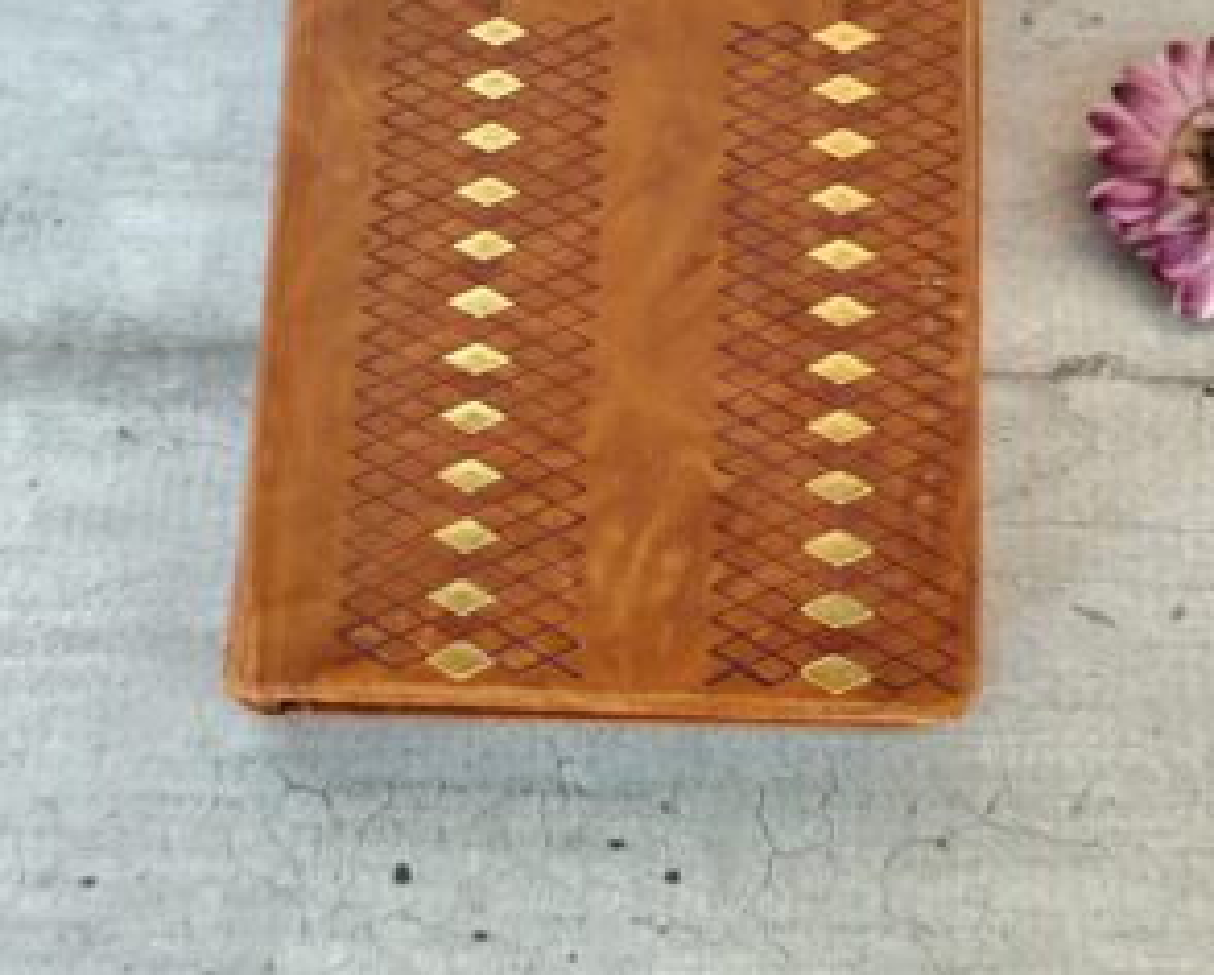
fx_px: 2195
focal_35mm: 61
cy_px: 186
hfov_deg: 30.9
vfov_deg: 24.6
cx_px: 611
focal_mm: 6.19
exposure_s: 1/25
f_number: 1.65
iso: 320
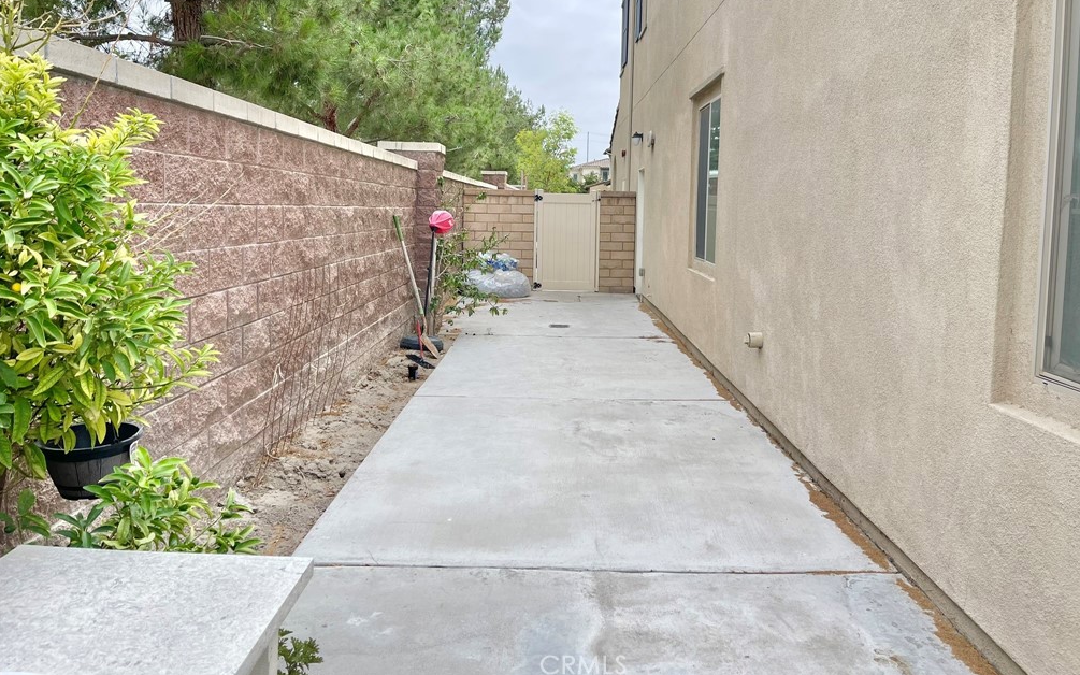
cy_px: 268
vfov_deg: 45.7
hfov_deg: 68.4
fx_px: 795
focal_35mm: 27
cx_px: 548
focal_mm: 5.1
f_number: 1.6
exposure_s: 1/1767
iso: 32
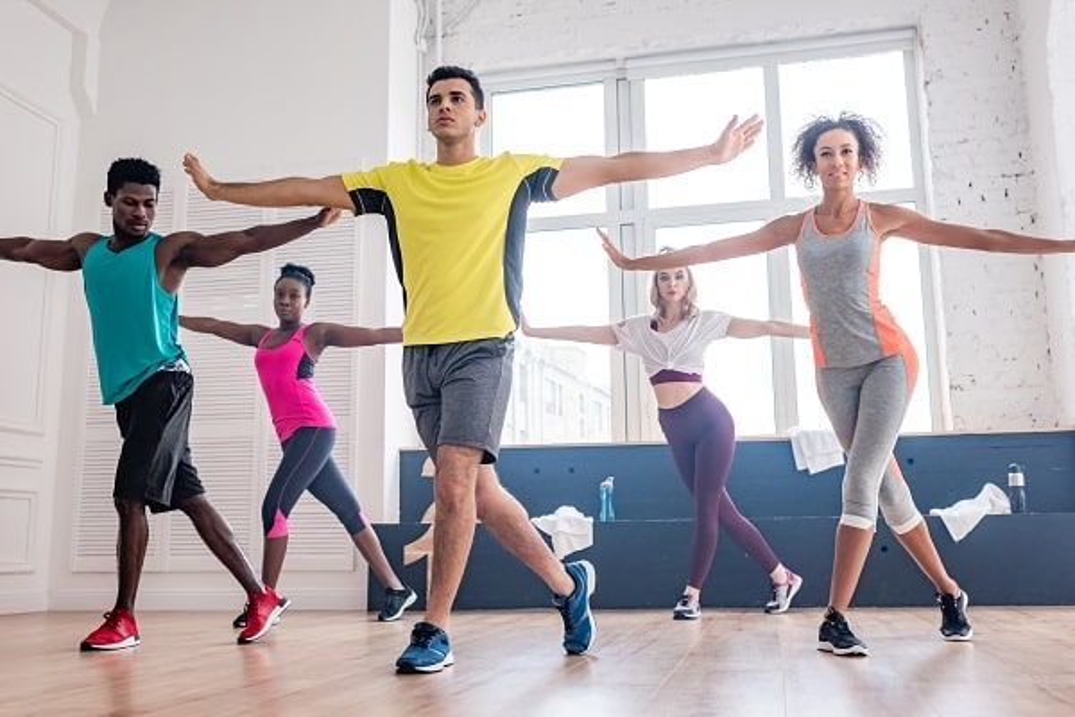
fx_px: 1045
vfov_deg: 37.9
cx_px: 538
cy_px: 358
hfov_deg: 54.4
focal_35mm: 35
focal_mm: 35
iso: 500
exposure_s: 1/160
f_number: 3.5
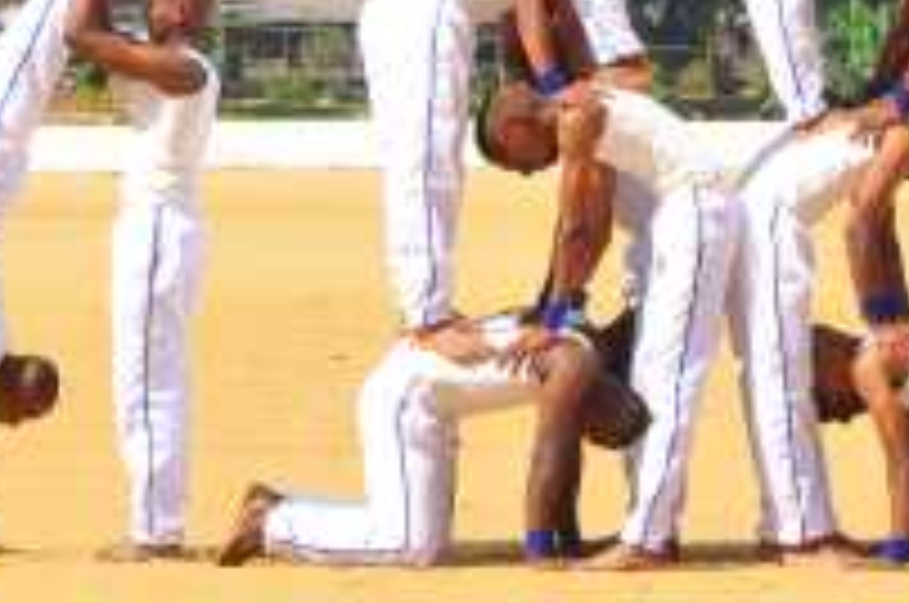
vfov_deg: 3.6
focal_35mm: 379
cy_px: -158
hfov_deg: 5.4
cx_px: 706
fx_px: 9567
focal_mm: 85
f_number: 13
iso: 200
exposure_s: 1/160
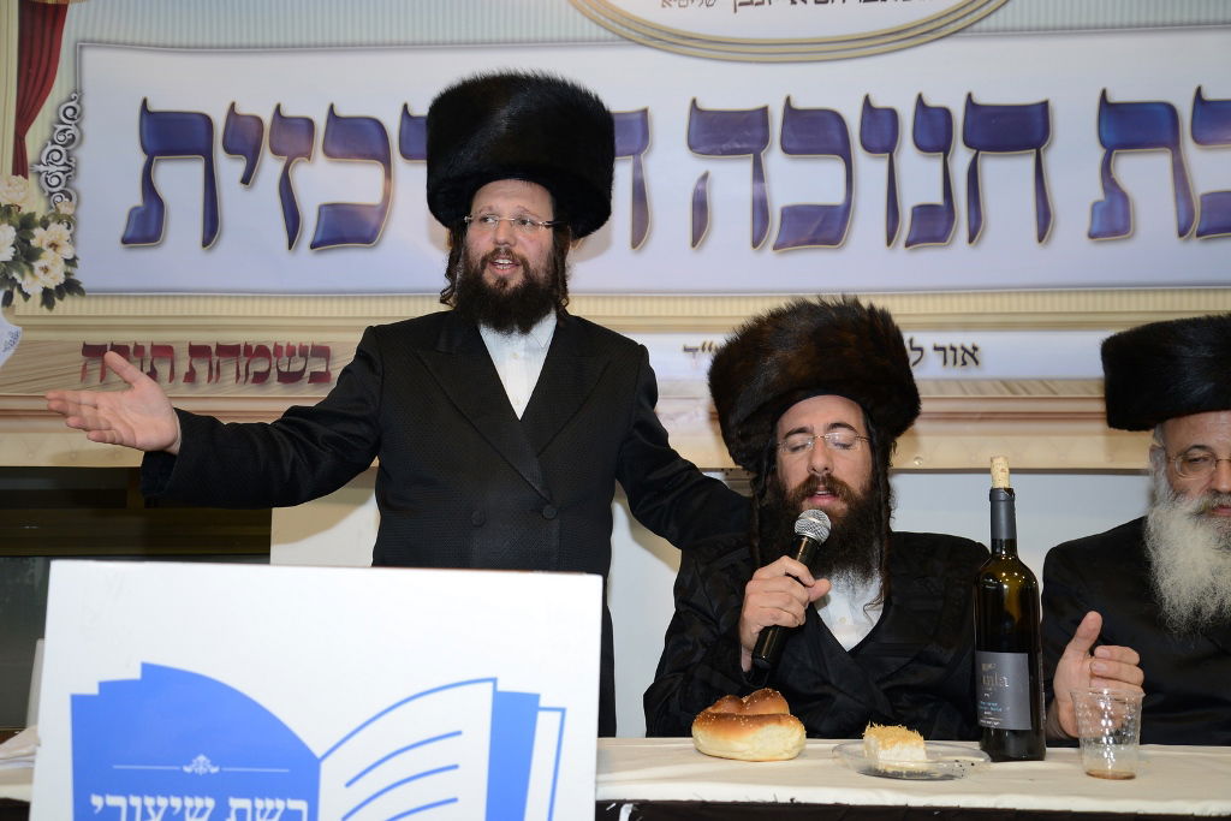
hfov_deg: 53.1
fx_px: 1231
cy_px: 410
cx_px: 616
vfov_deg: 36.9
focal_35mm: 36
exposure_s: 1/125
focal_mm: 36
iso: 800
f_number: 5
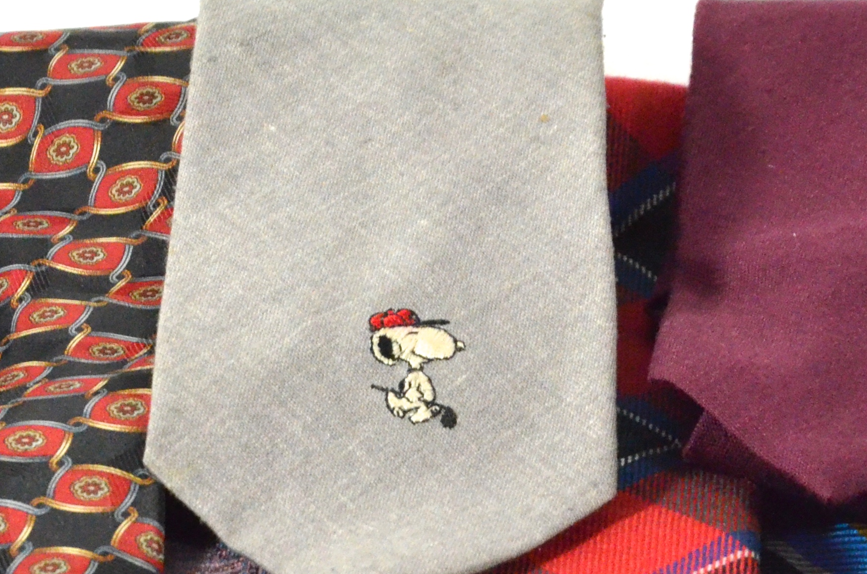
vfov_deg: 4.3
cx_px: 348
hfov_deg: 6.5
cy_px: 575
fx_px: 7579
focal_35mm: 315
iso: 4500
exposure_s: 1/250
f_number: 8
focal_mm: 75
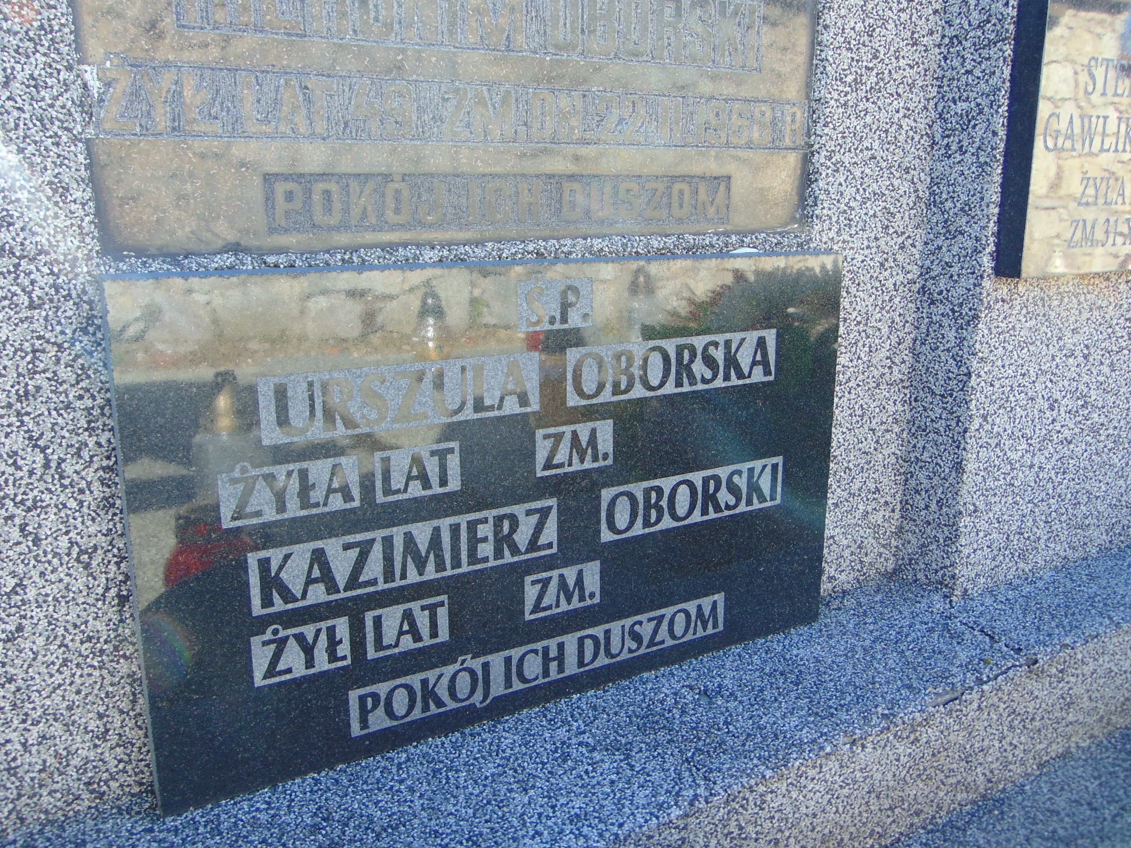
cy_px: 424
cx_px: 566
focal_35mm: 30
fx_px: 980
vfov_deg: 46.8
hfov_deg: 60.0
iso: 80
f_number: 3.1
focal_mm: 5.4
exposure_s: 1/100
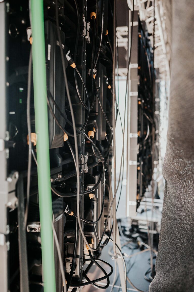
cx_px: 97
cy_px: 146
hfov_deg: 37.8
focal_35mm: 35
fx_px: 283
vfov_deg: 54.5
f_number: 2.8
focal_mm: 35
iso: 2000
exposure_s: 1/400
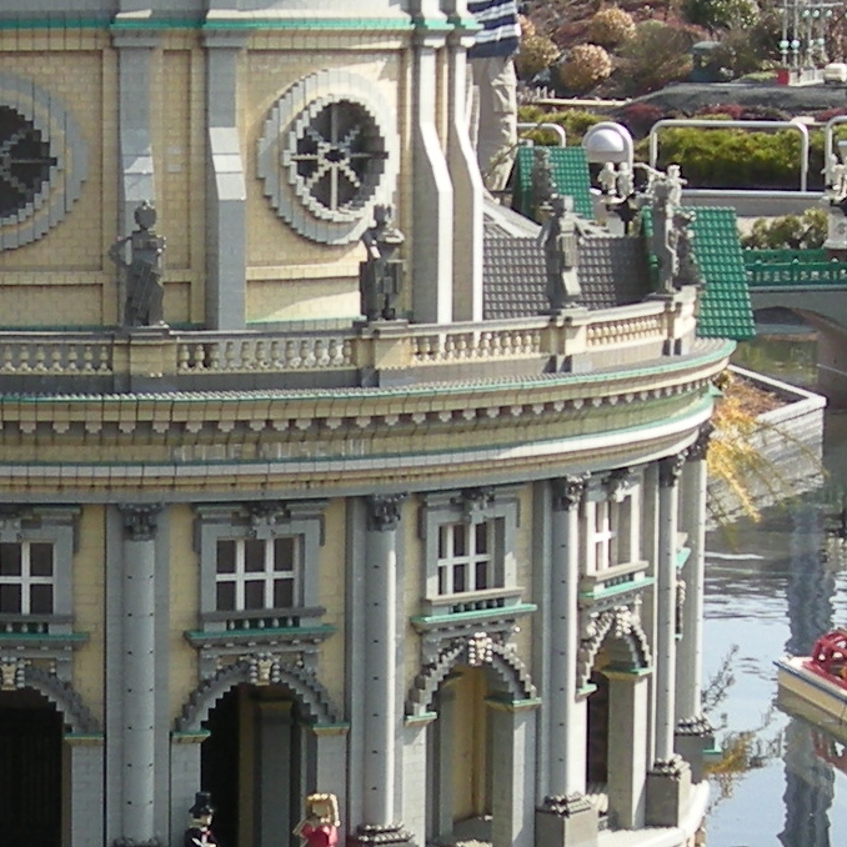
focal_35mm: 149
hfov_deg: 11.6
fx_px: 4125
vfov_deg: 11.7
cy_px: 473
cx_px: -64
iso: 64
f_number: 2.8
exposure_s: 1/475
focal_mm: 5.7
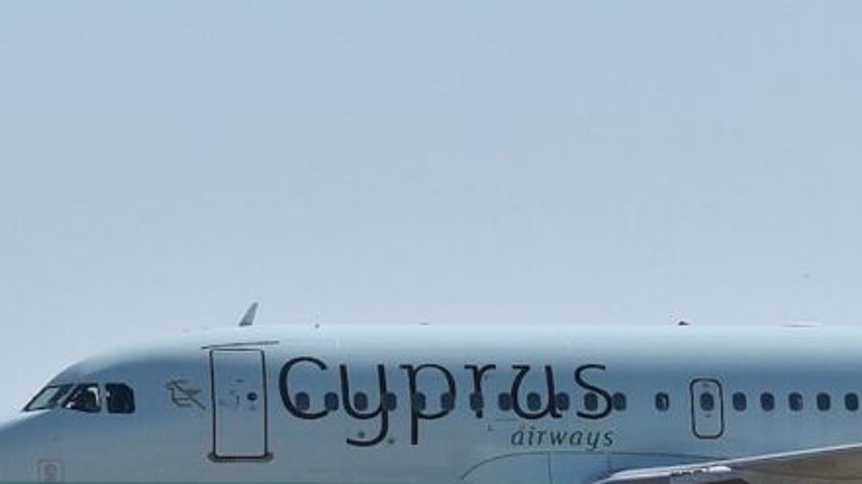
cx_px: 840
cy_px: 446
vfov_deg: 6.0
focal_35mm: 201
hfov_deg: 10.6
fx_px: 4597
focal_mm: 55
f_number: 16
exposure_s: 1/1000
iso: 500
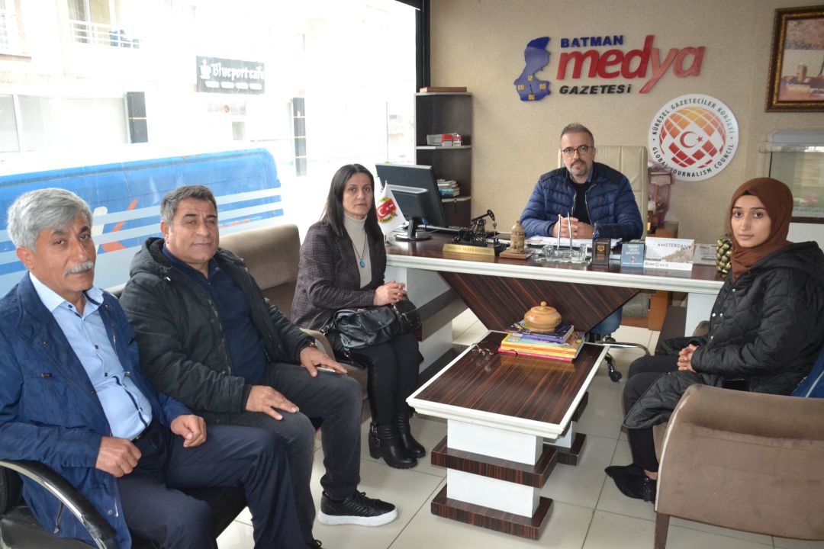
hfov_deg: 67.4
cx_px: 412
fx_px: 618
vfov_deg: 47.9
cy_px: 274
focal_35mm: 27
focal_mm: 18
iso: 2000
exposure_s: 1/60
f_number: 3.5
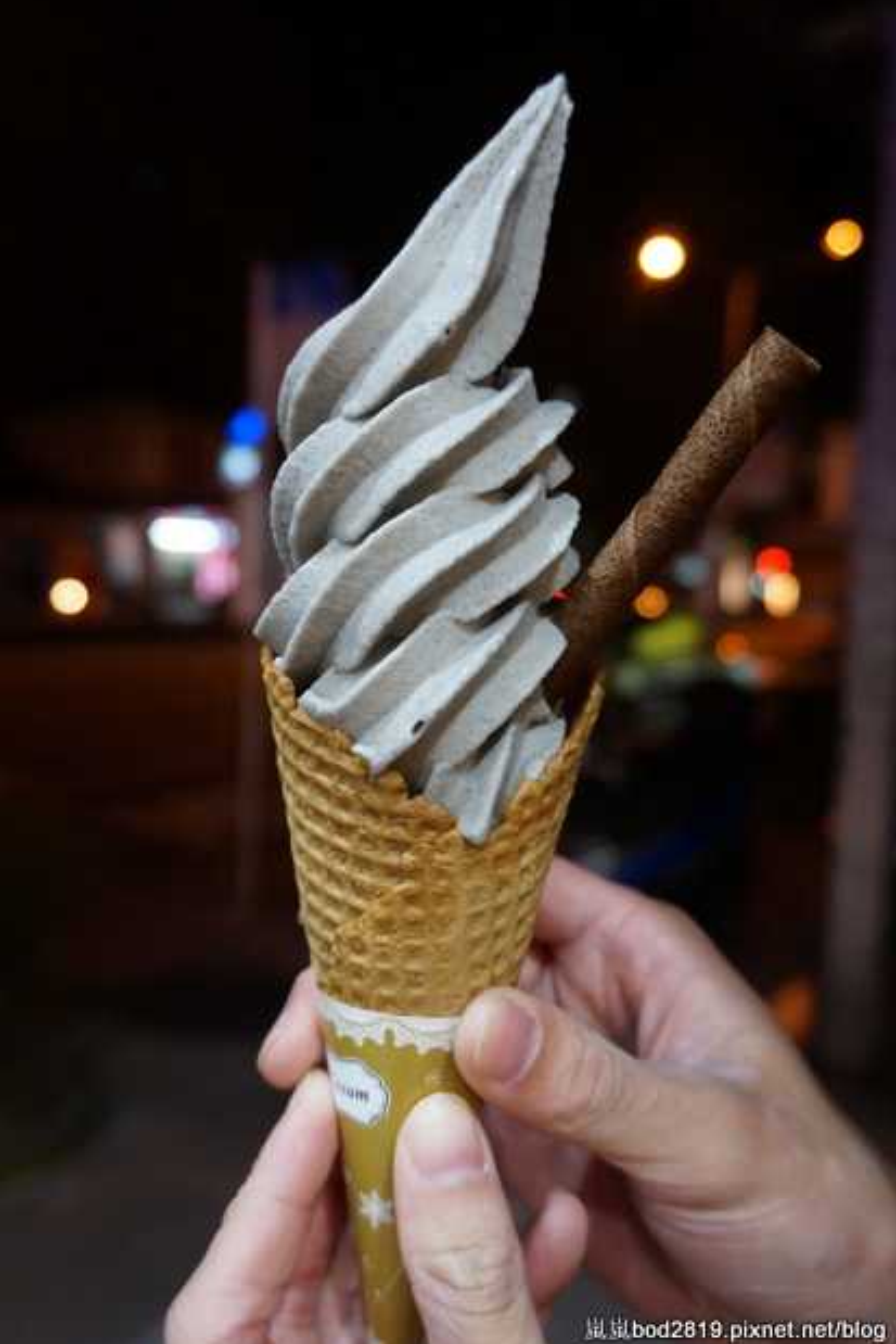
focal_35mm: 31
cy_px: 677
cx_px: 460
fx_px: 1157
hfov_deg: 42.3
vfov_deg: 60.3
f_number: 4
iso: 1600
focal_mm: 20
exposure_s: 1/60
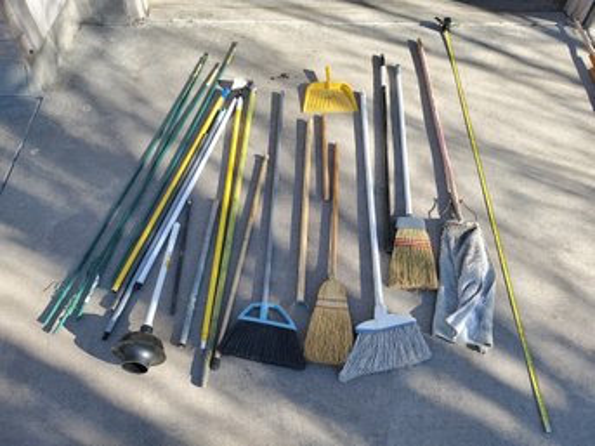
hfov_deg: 67.3
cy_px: 223
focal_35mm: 26
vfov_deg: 53.0
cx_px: 298
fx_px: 447
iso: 50
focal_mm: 4.3
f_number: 2.4
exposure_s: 1/286
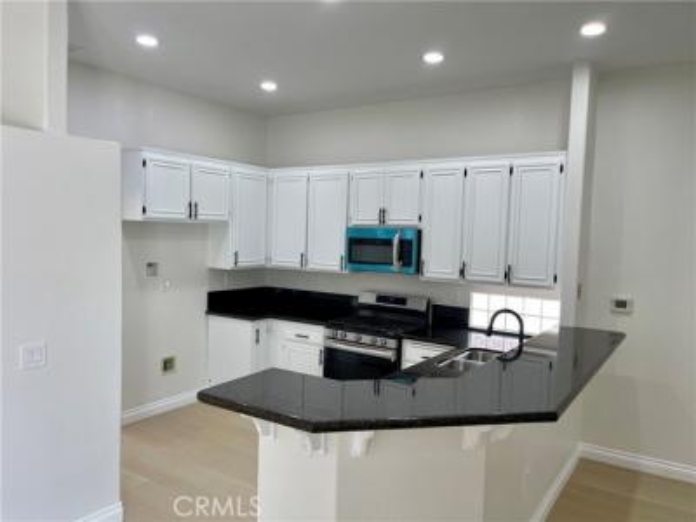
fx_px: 503
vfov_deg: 54.9
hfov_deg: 69.4
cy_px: 261
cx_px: 348
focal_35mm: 25
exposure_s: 1/120
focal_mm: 5.1
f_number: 1.6
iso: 64
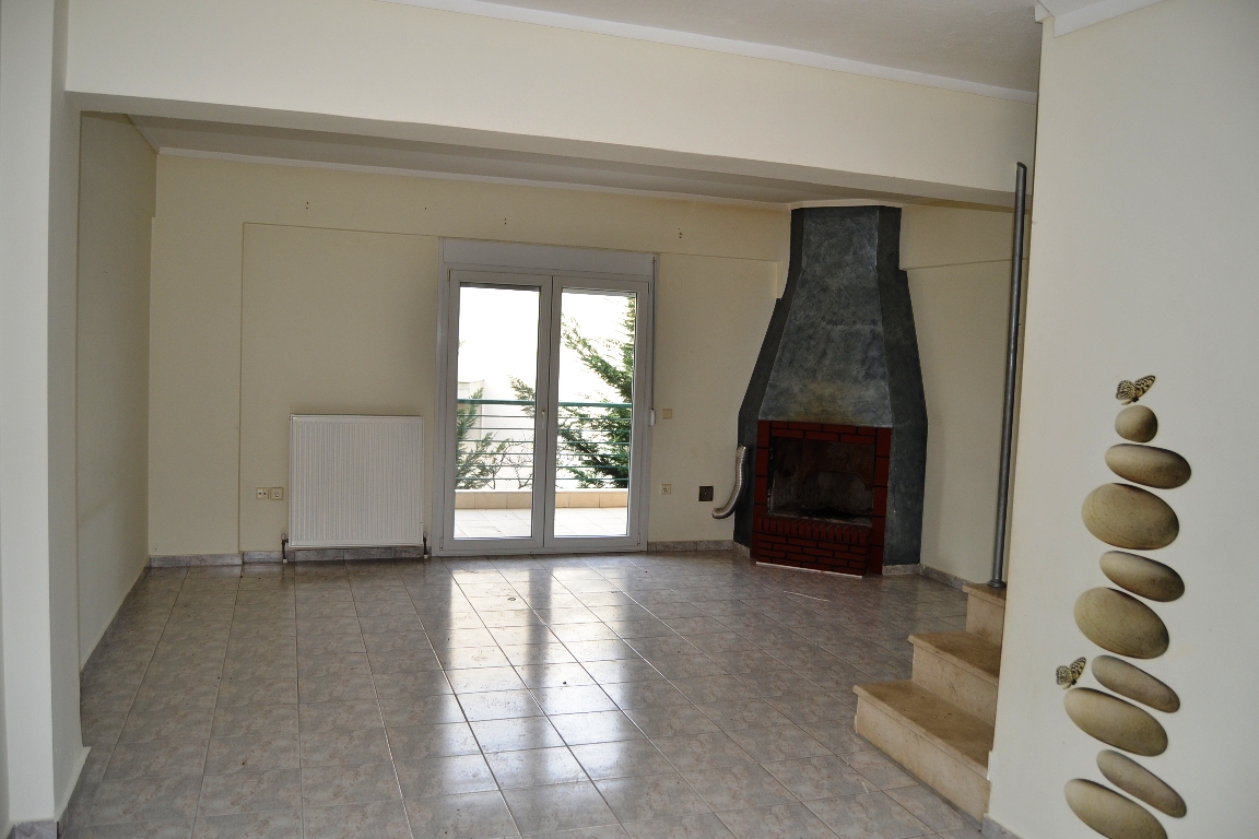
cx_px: 630
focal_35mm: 27
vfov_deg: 47.9
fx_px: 944
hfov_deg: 67.4
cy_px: 420
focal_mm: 18
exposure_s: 1/125
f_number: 4
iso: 250
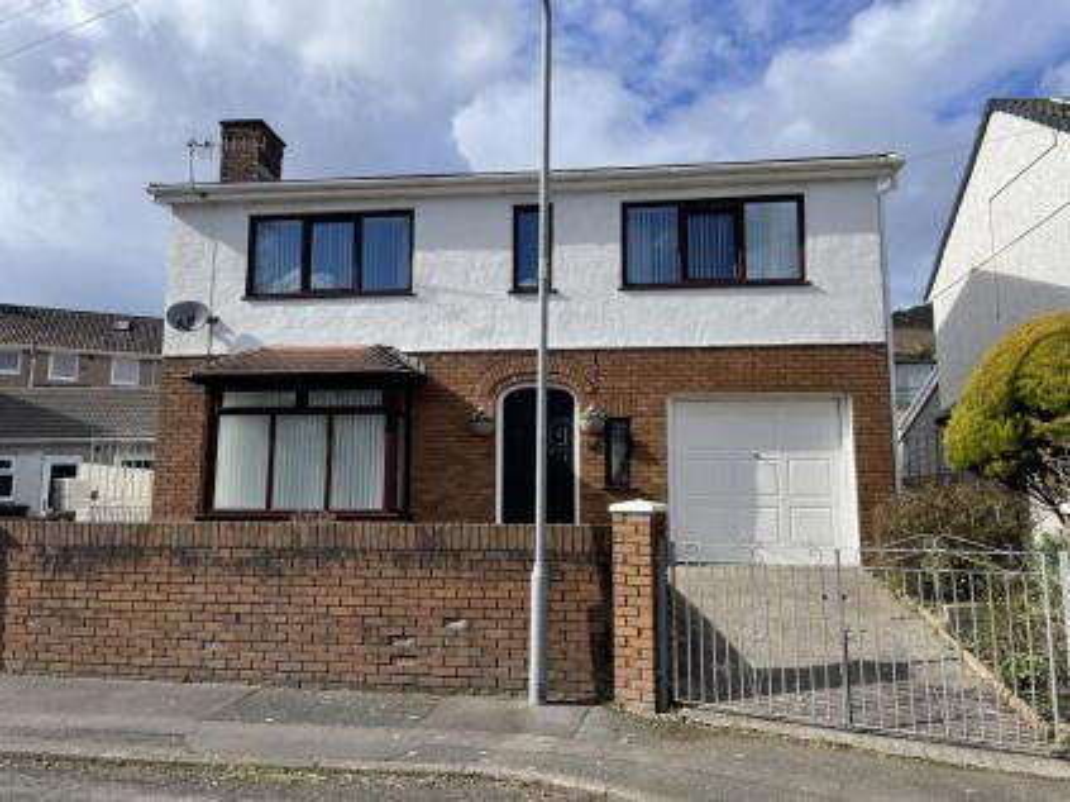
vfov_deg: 53.0
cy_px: 401
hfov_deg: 67.3
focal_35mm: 26
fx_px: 803
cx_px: 535
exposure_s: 1/4000
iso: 32
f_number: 1.6
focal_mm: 4.2
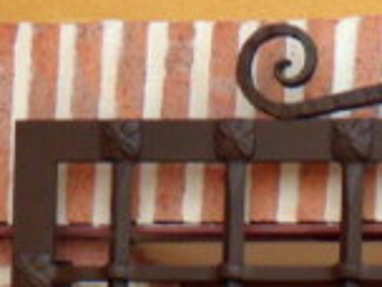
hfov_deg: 5.2
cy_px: 595
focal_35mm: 373
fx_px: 4116
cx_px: 671
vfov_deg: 3.9
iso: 100
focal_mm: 11.2
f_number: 5.6
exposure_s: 1/60
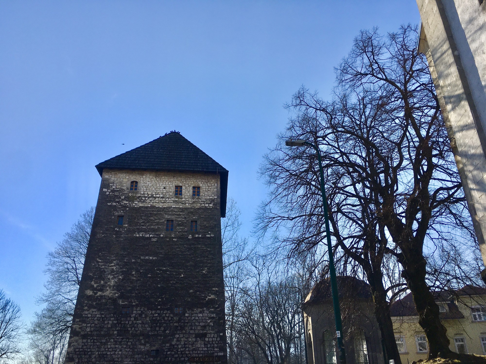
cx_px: 243
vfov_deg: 48.2
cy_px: 182
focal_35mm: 29
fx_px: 407
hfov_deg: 61.7
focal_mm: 4.15
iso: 25
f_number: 2.2
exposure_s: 1/1972
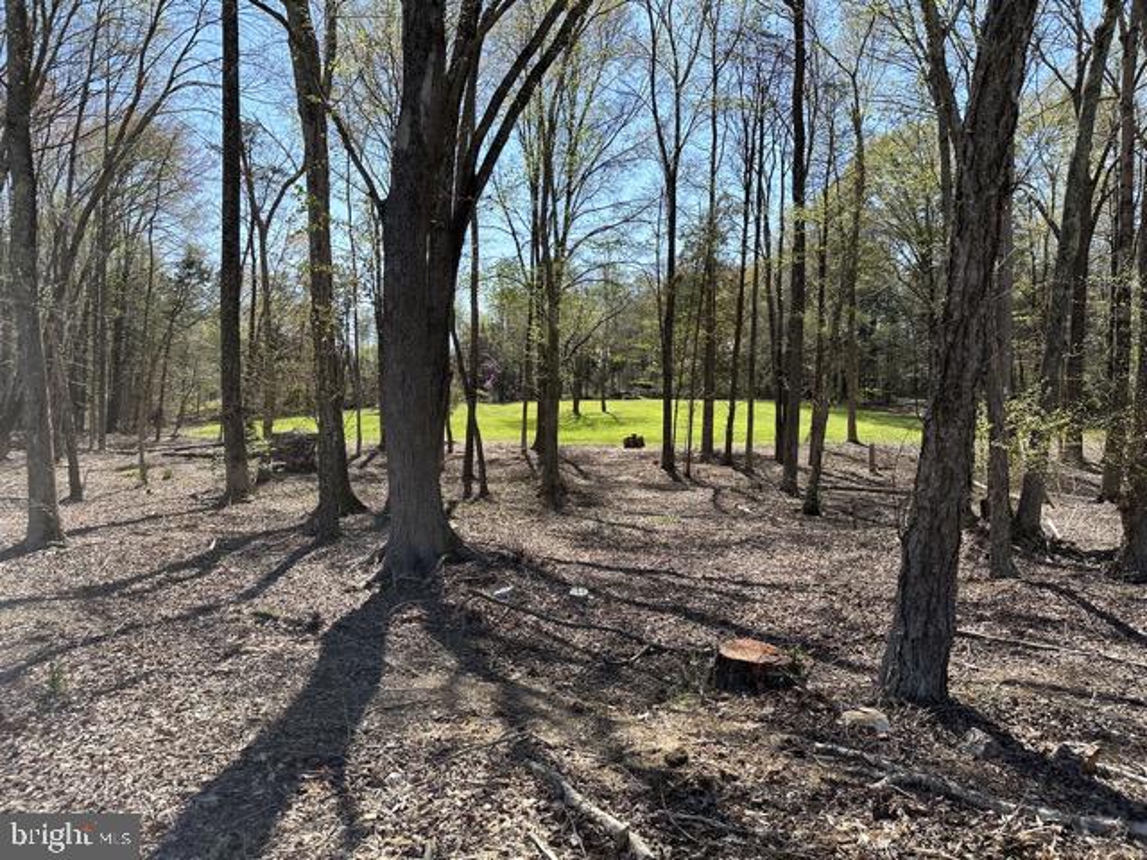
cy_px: 430
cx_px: 574
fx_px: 795
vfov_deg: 56.8
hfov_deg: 71.6
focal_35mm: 24
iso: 80
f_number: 1.78
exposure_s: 1/1880
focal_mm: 6.86
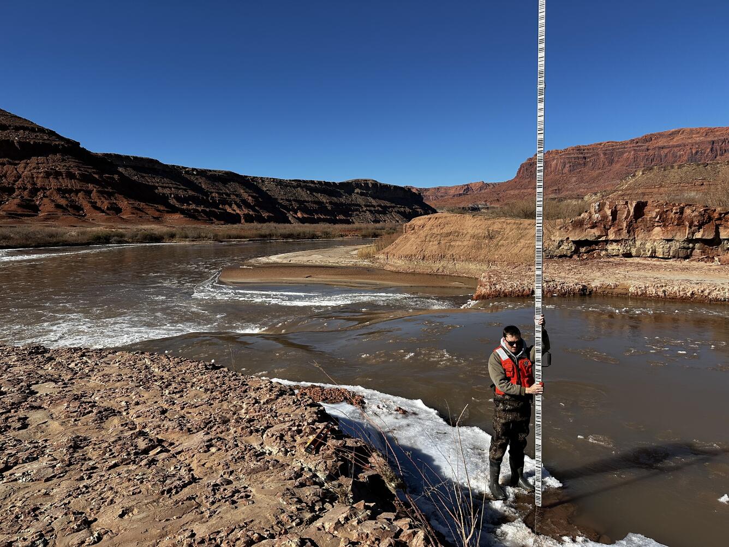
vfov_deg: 56.8
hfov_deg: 71.6
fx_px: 505
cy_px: 274
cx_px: 364
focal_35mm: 24
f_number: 1.78
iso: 80
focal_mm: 6.86
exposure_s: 1/5848
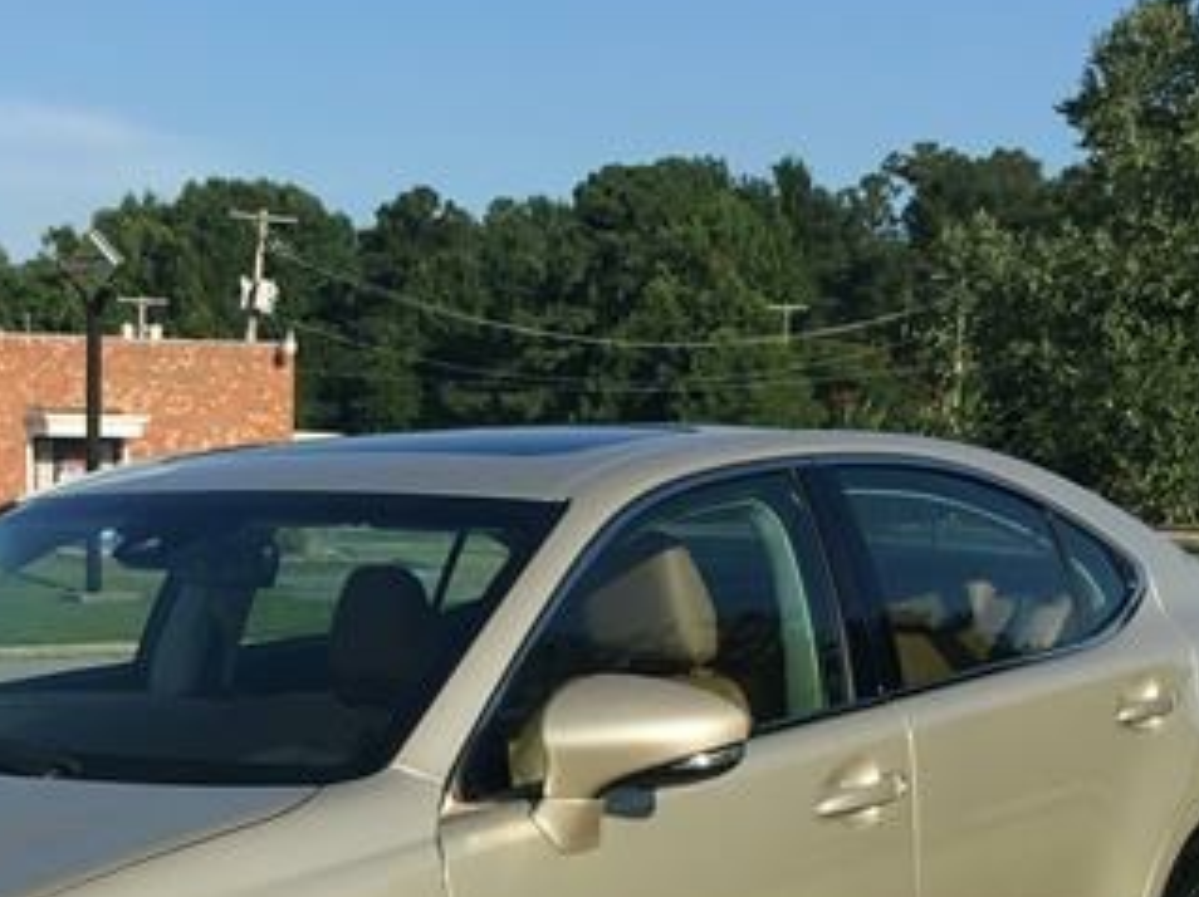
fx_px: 2527
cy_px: 1055
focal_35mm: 73
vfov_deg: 19.1
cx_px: 268
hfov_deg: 26.3
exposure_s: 1/2083
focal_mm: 4.15
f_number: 2.2
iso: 32
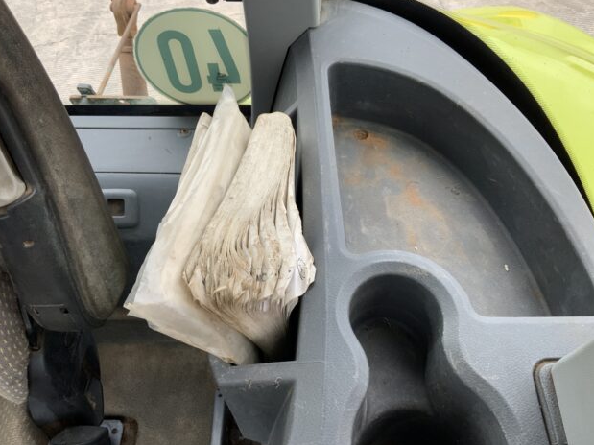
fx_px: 515
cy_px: 225
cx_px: 298
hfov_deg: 60.0
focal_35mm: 30
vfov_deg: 46.8
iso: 40
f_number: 1.8
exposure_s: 1/122
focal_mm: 3
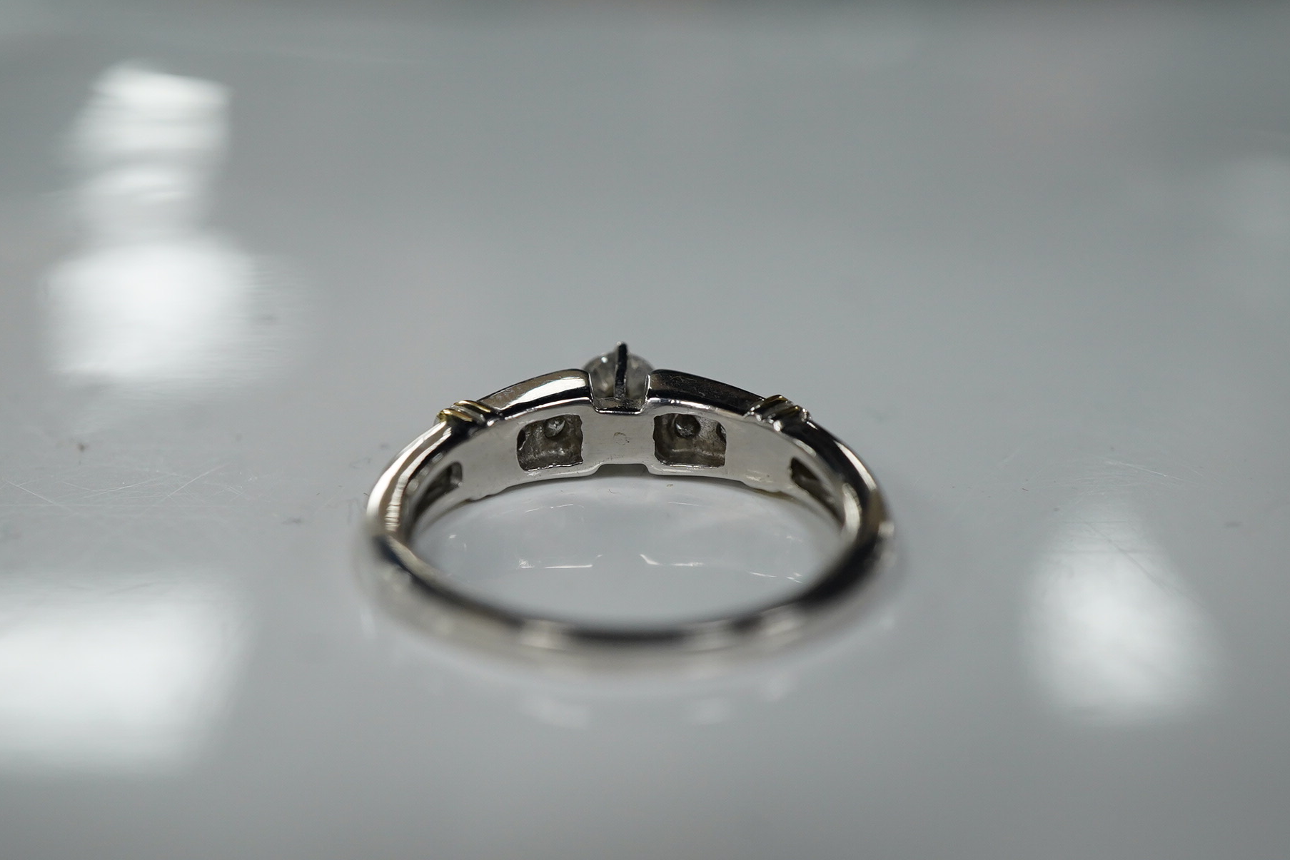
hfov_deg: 40.3
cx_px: 608
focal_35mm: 49
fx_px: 1756
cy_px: 466
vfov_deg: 27.5
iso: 1250
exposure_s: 1/160
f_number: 5.6
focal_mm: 30
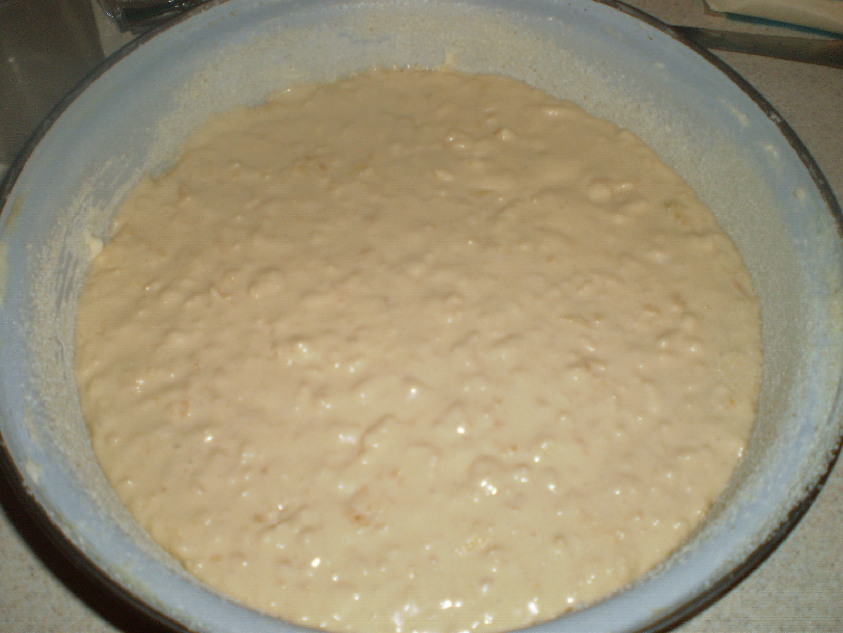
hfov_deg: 51.4
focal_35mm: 36
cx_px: 422
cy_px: 316
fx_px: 877
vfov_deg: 39.7
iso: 125
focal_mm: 6.3
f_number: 3.1
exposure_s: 1/30
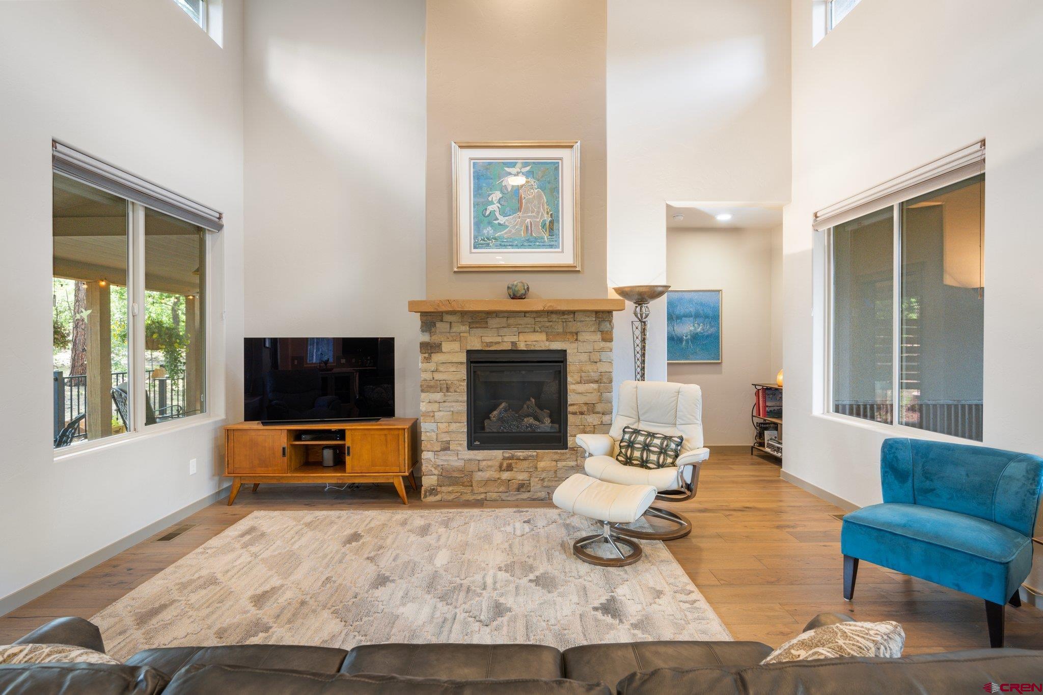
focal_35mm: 17
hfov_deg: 93.3
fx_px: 492
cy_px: 348
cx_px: 522
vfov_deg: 70.4
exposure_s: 1/2
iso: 400
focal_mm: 17
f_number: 8
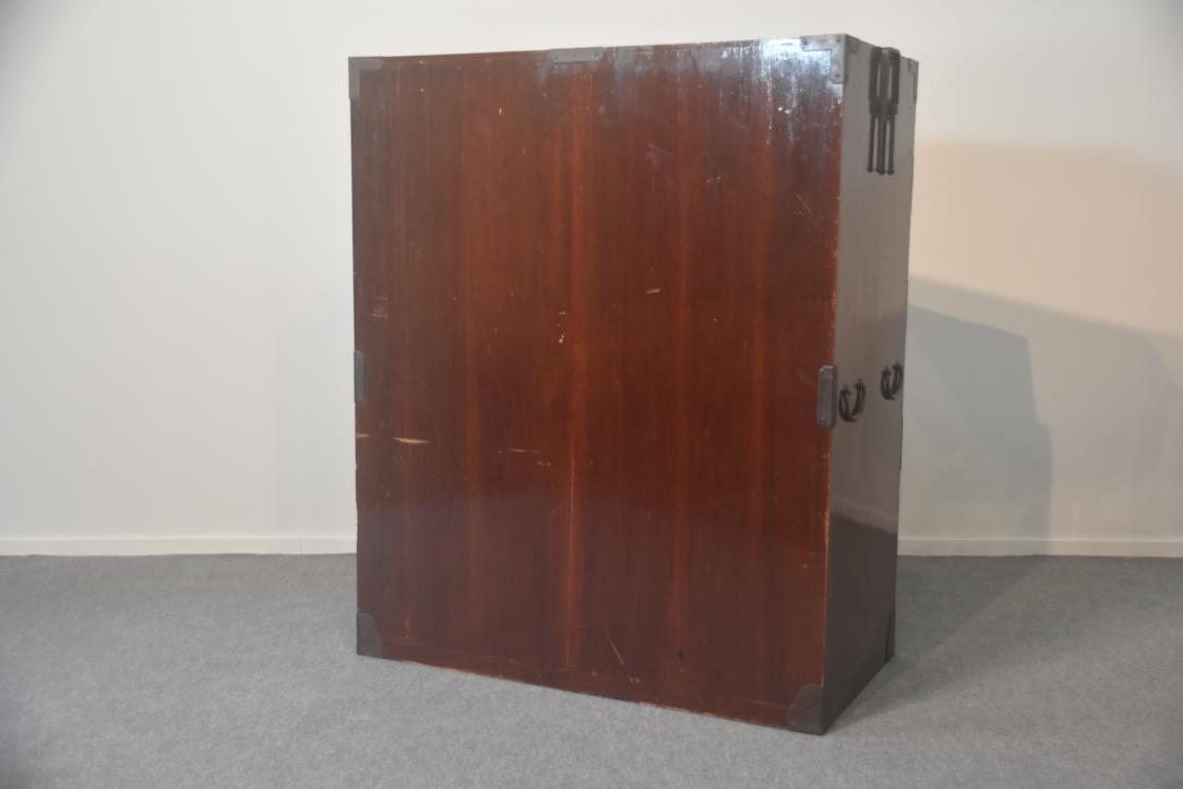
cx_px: 592
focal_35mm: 48
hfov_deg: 41.1
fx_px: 1577
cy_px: 394
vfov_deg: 28.1
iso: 1100
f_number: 4.2
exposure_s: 1/60
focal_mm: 32
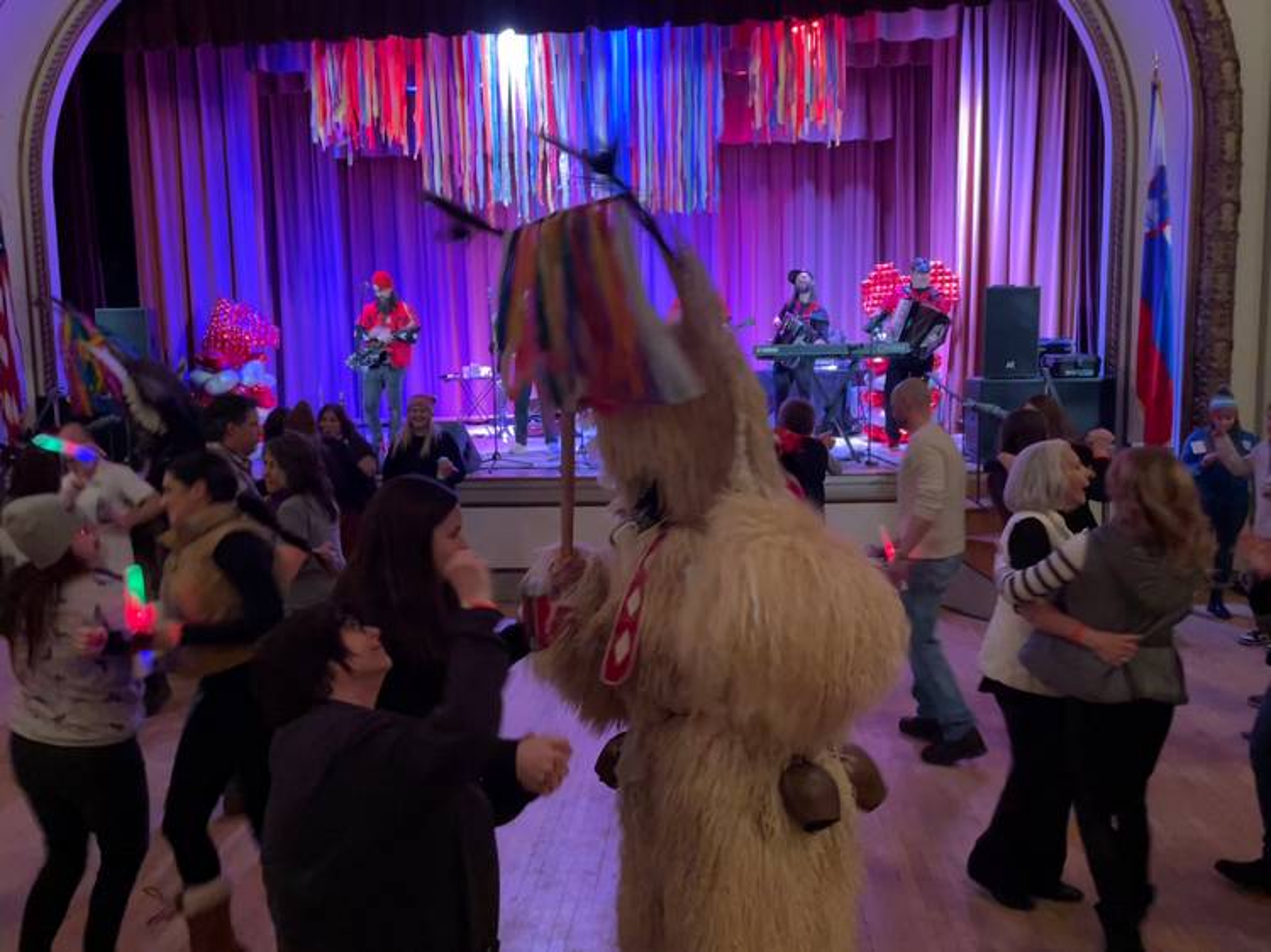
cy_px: 476
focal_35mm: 26
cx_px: 636
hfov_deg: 67.3
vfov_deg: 53.0
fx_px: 954
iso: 800
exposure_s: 1/30
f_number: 1.6
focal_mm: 4.2
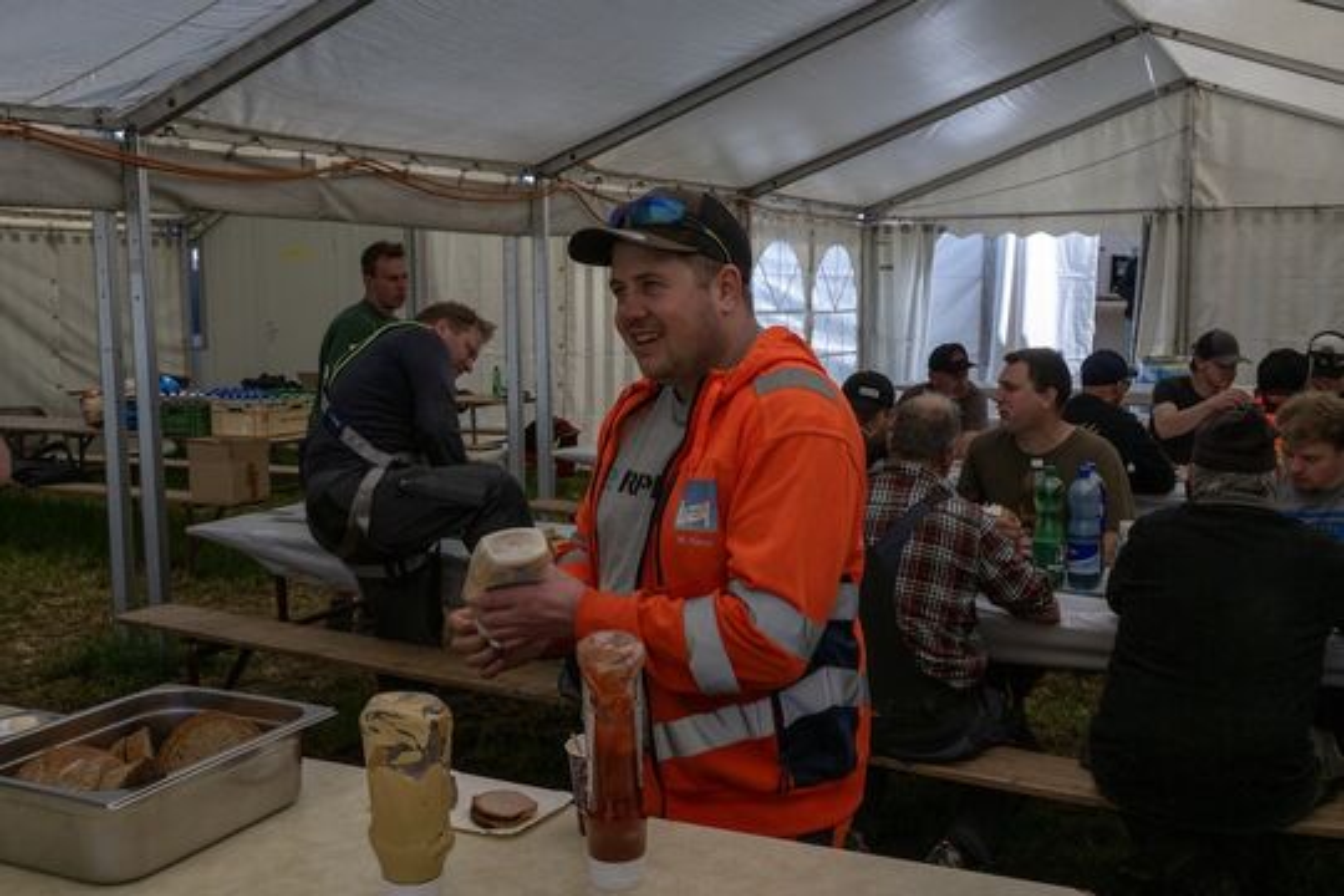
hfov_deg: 51.9
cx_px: 672
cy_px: 448
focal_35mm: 37
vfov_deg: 35.9
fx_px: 1381
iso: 500
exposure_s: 1/100
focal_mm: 37
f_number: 16
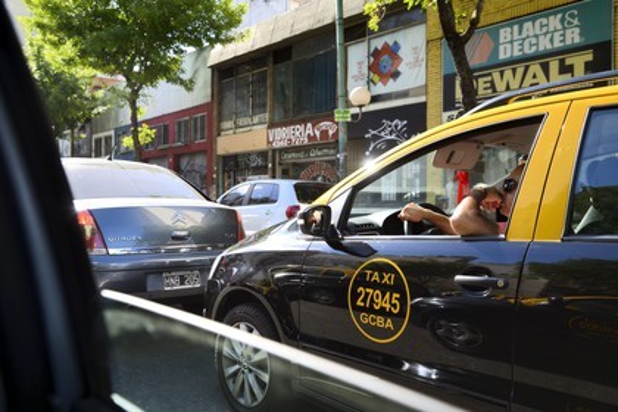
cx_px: 309
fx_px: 549
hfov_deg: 58.7
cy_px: 206
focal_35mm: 32
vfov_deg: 41.1
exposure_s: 1/320
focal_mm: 32
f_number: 5.6
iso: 200
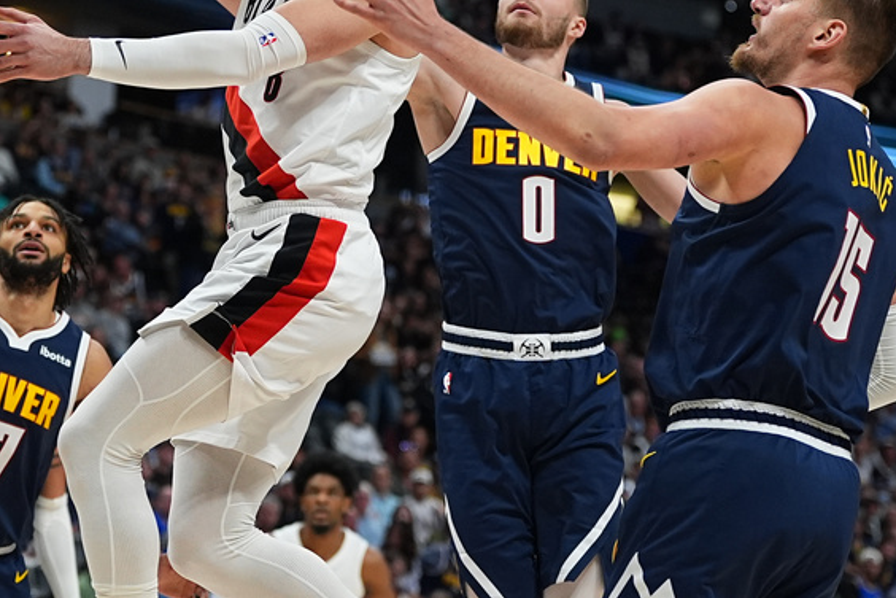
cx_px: 318
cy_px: 124
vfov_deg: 9.2
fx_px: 3708
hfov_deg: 13.8
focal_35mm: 149
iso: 1600
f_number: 2
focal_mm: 55
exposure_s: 1/2000
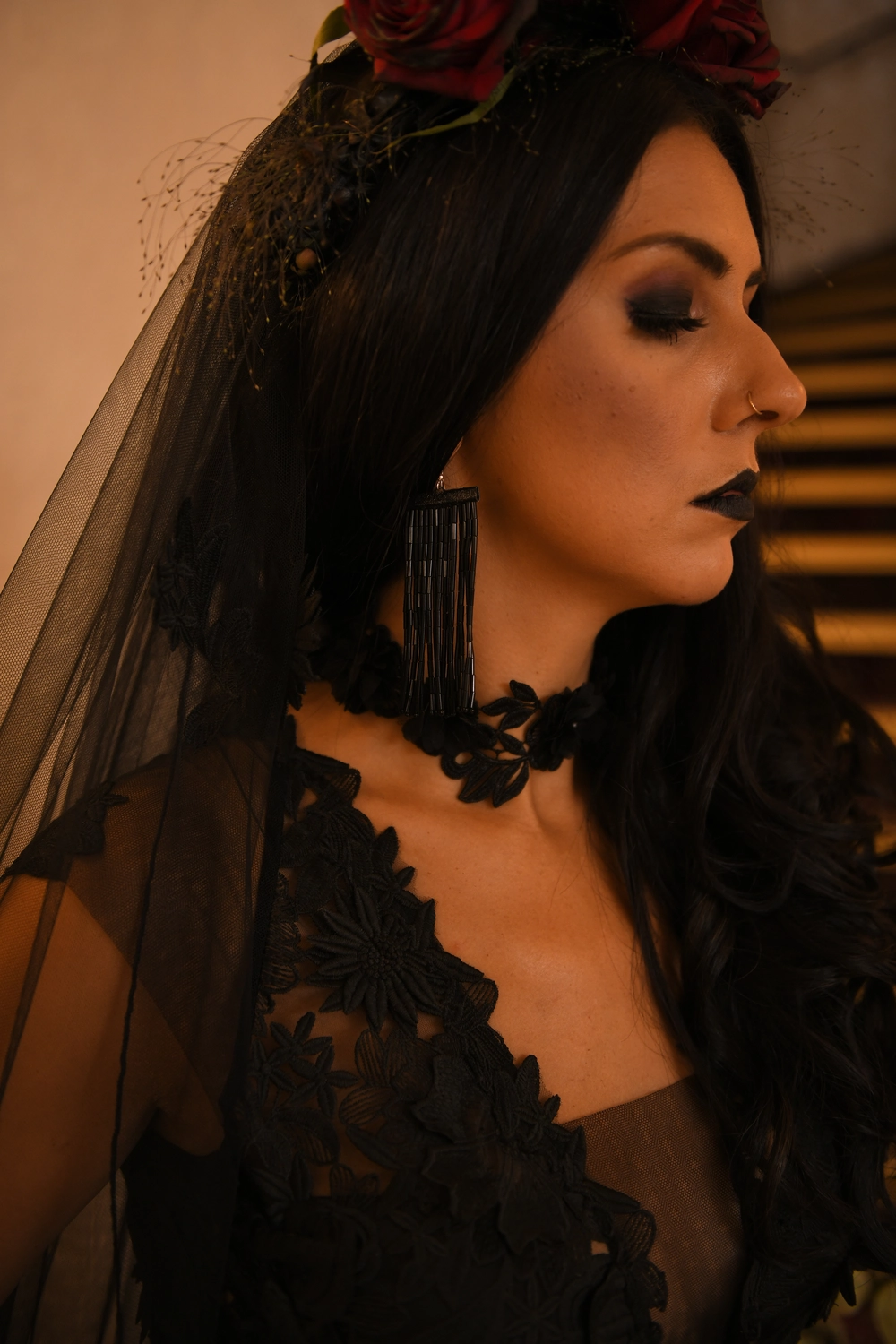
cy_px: 672
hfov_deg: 35.1
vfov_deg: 50.7
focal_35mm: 38
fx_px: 1419
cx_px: 448
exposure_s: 1/250
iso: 1000
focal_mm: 38
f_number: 2.8
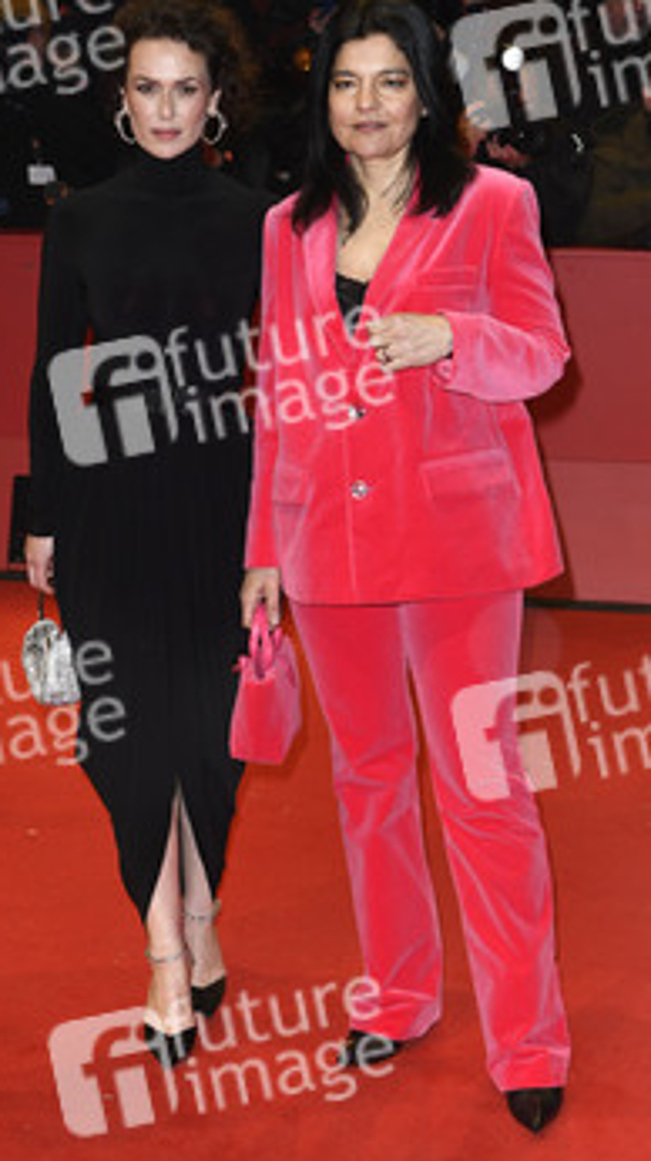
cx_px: 319
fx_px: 1938
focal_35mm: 63
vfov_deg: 33.3
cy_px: 554
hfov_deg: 19.1
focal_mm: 52
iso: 800
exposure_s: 1/640
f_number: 4.5
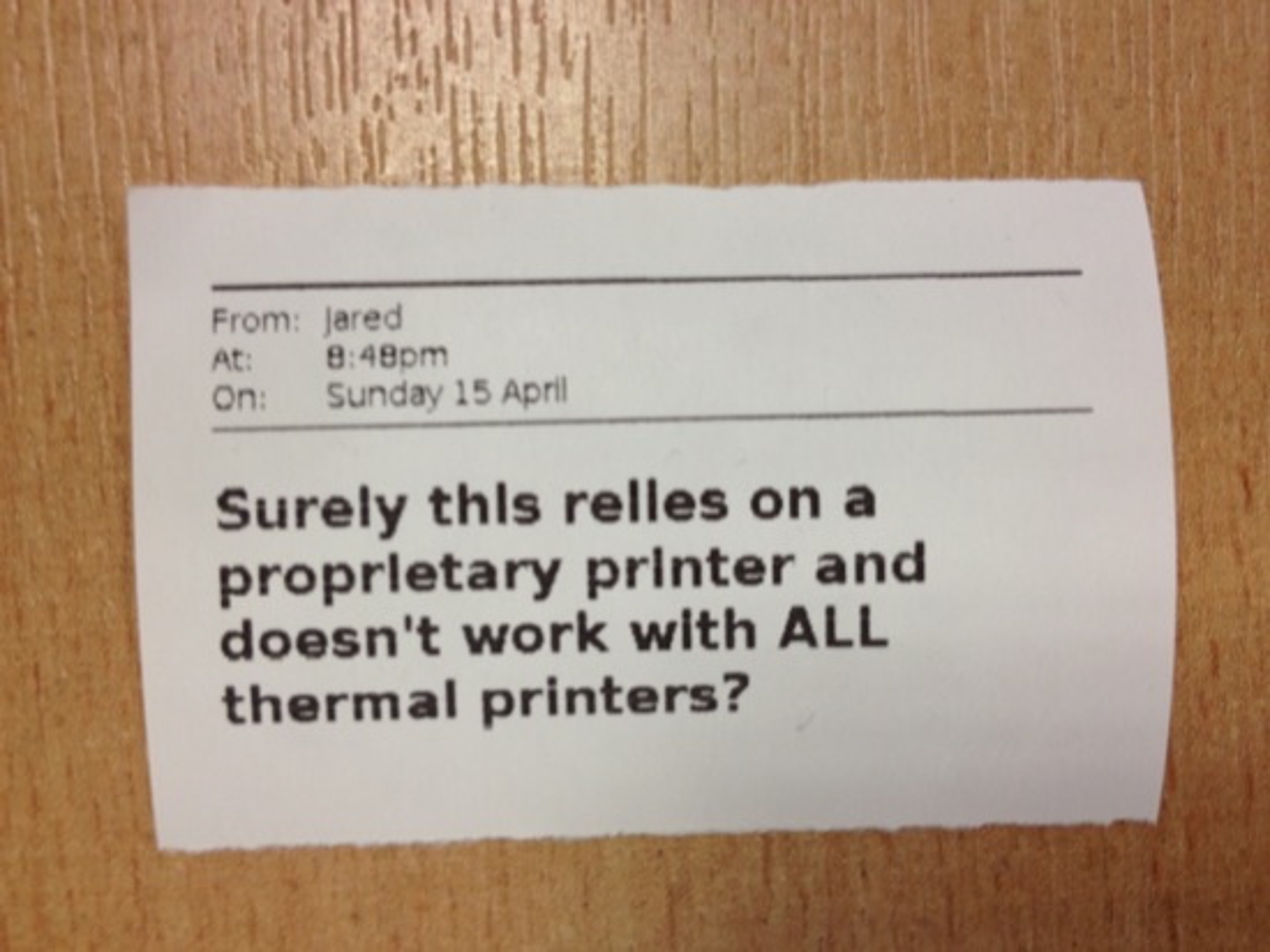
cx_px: 635
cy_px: 476
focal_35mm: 35
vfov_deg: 40.7
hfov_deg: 52.6
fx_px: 1284
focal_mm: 4.28
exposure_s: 1/40
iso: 64
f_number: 2.4
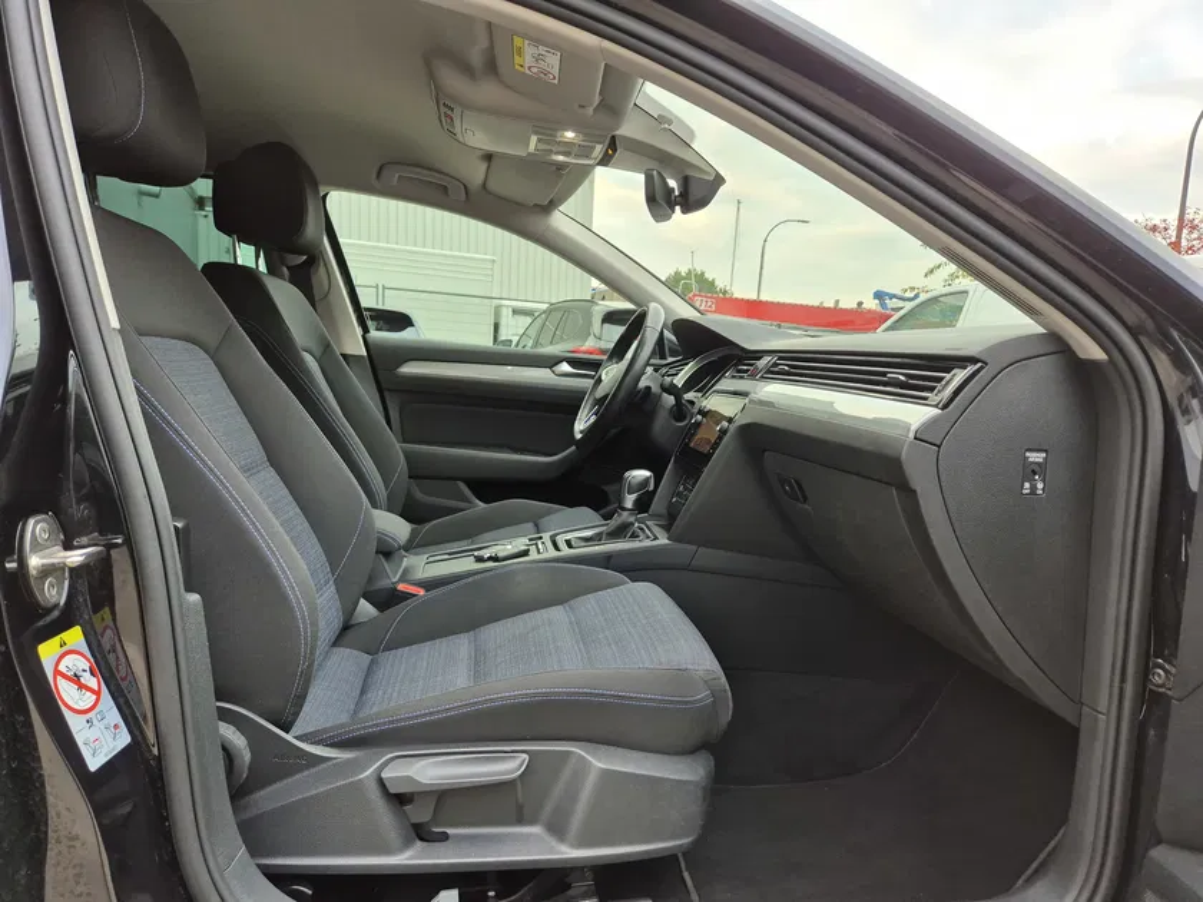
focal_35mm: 23
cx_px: 602
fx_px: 799
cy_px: 451
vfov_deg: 58.9
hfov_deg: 73.9
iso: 200
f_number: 1.8
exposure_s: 1/100
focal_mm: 5.4
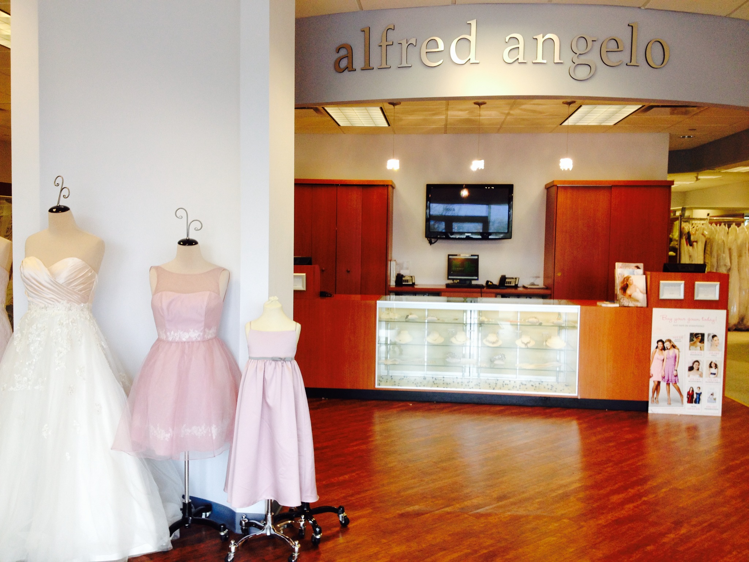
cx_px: 374
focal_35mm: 35
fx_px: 757
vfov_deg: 40.7
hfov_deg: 52.6
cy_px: 281
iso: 64
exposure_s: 1/60
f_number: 2.4
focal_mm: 4.28
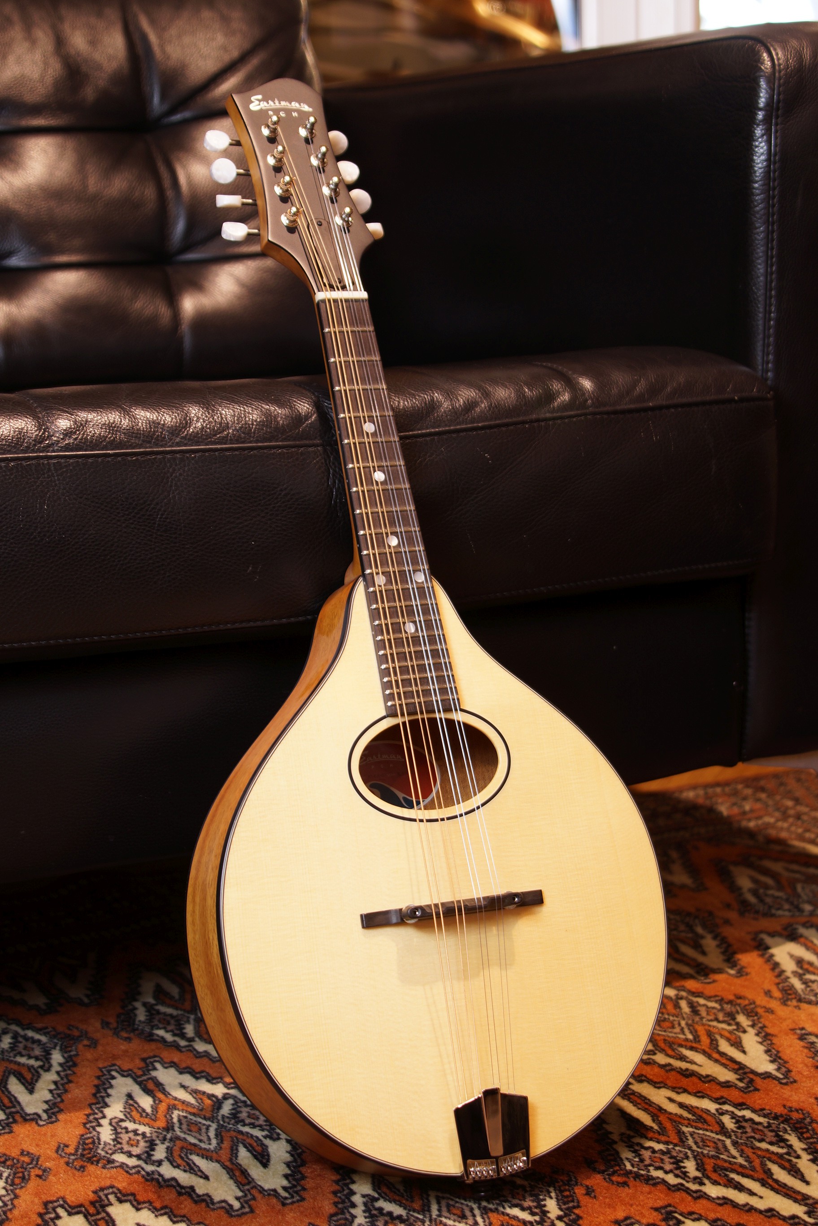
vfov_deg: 33.4
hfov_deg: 22.6
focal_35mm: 60
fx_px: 2045
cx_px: 409
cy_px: 613
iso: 100
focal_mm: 40
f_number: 5
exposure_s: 1/8
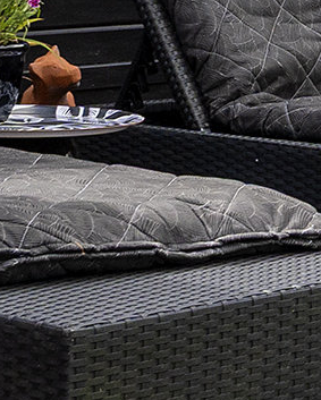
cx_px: 806
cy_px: -202
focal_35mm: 239
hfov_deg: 6.2
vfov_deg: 7.9
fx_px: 2835
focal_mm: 20
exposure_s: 1/250
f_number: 8
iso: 200
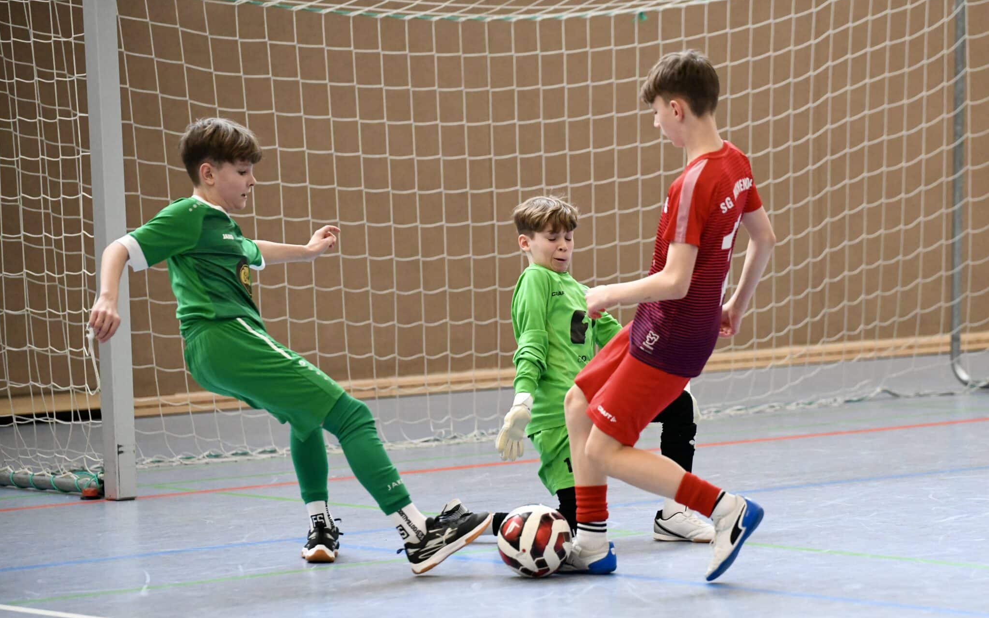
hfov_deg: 16.3
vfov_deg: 10.2
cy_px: 321
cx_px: 496
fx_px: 3450
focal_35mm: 128
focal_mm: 125
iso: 5000
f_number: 2.8
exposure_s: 1/1250
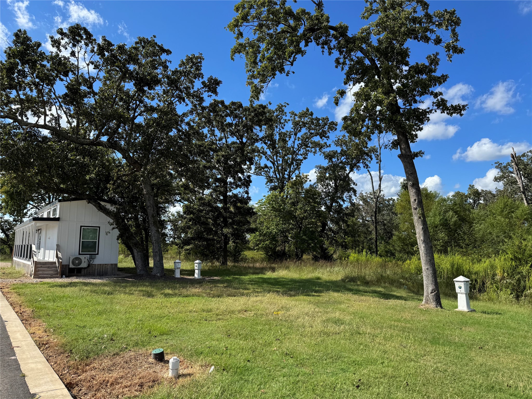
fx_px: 369
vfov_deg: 56.8
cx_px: 266
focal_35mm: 24
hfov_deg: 71.6
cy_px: 200
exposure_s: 1/3413
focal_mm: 6.76
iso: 80
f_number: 1.78
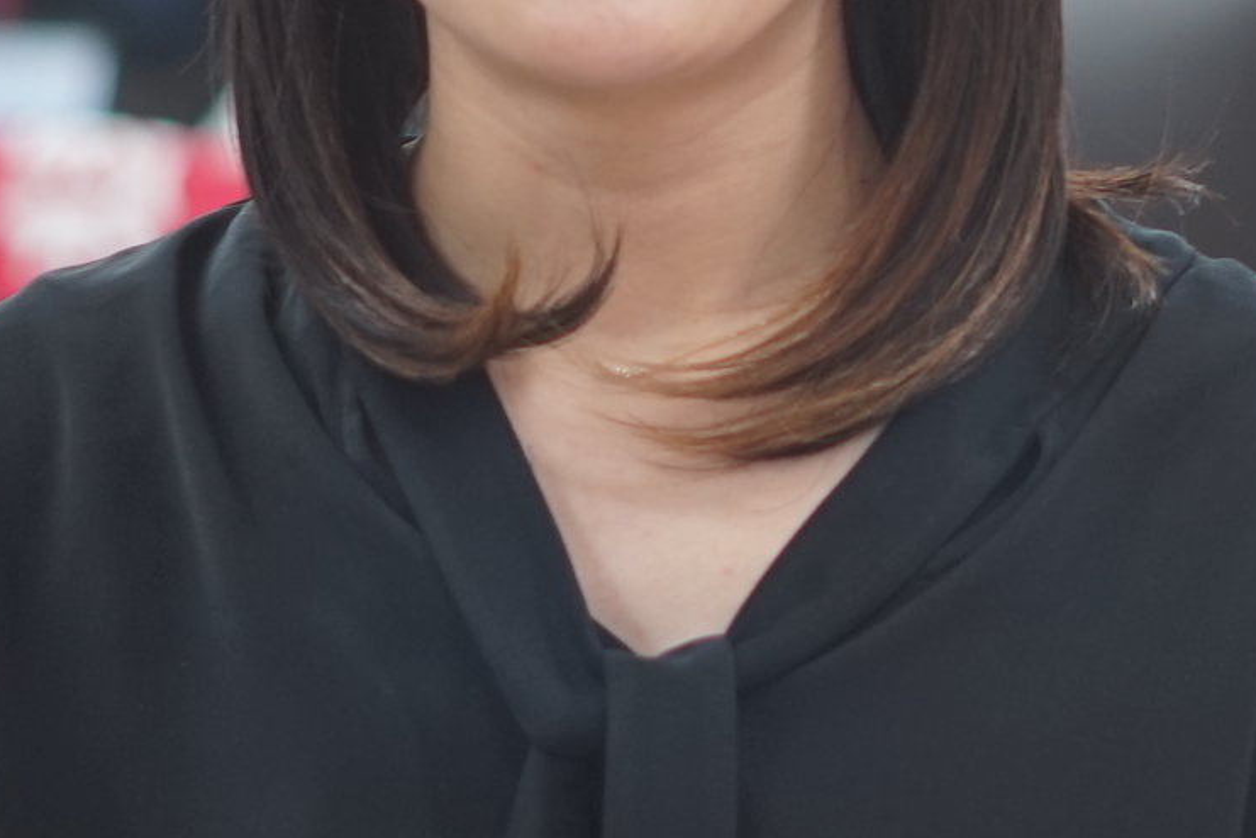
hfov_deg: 7.9
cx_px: 1470
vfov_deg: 5.3
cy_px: -151
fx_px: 9036
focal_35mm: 259
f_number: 1.8
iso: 160
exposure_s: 1/60
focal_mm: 50
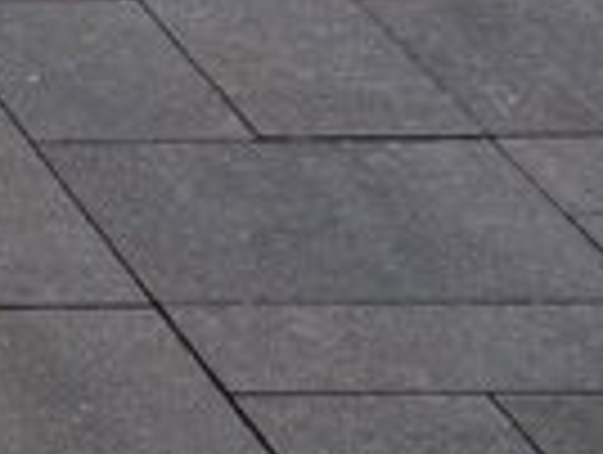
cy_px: 234
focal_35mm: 198
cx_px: -1575
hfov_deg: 7.7
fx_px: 3455
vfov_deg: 7.5
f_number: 1.6
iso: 50
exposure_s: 1/1799
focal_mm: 5.96
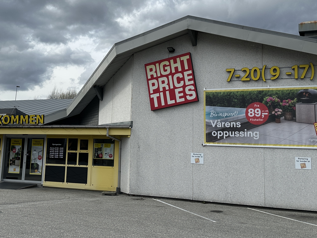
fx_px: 430
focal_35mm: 47
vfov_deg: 30.7
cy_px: 87
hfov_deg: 40.2
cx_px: 120
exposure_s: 1/6623
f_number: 1.78
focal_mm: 6.86
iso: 80
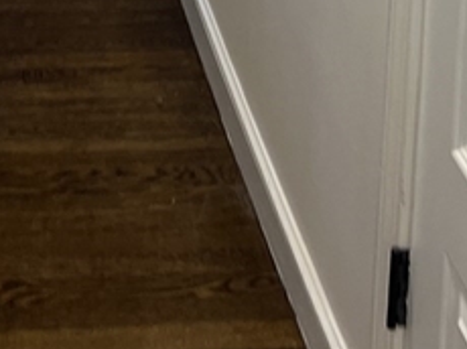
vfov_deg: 11.1
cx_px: 57
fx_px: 1563
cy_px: -424
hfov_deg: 16.8
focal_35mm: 116
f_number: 1.5
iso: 80
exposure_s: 1/60
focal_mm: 5.7
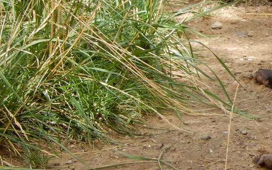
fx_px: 3173
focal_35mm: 428
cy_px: 92
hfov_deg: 4.9
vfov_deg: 3.1
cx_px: 352
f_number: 5.6
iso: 125
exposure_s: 1/50
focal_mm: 24.1
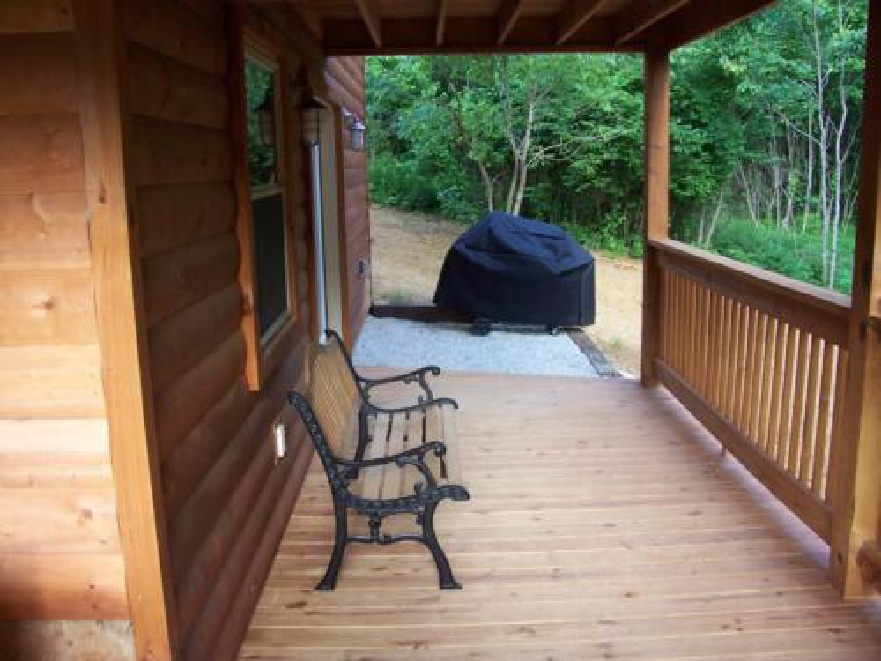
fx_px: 865
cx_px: 440
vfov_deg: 41.8
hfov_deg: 54.0
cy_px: 330
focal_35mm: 34
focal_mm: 5.6
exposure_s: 1/60
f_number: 2.7
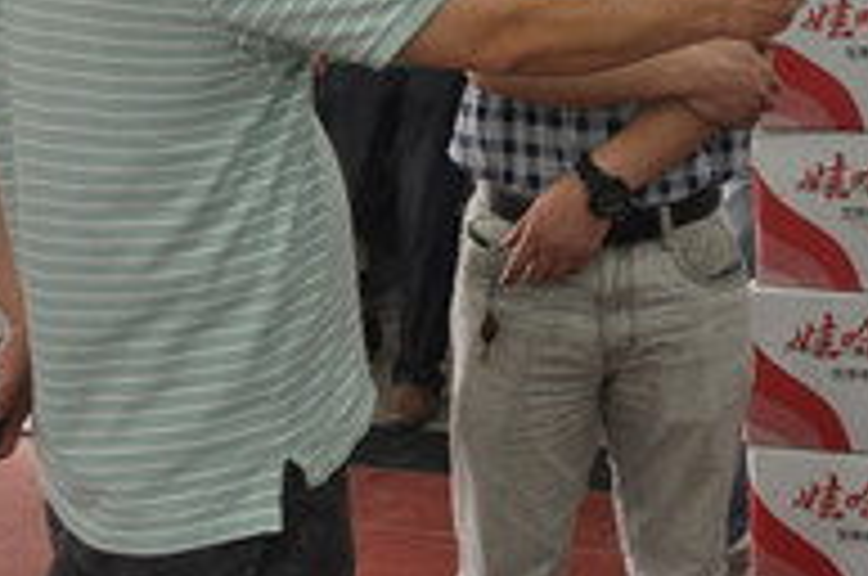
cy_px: -36
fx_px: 2022
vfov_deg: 15.8
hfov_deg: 23.7
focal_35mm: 84
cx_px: 738
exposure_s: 1/30
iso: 800
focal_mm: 24
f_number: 3.8
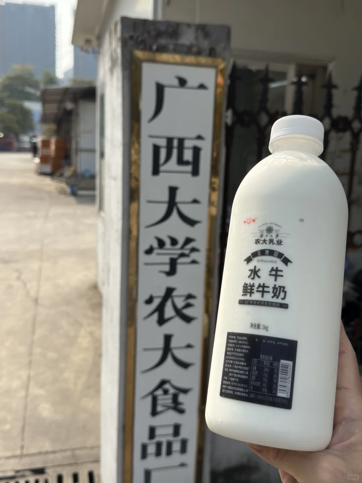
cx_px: 181
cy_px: 242
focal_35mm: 35
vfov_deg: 52.6
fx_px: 488
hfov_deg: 40.7
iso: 100
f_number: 1.78
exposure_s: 1/4405
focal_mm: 6.76
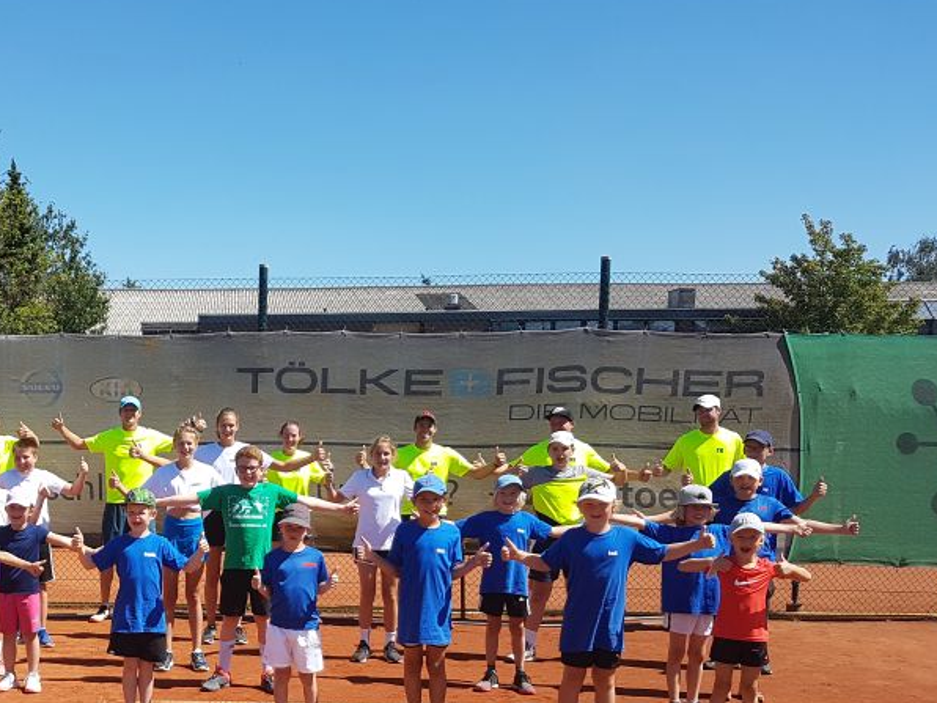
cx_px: 184
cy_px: 497
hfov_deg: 41.1
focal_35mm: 44
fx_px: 1191
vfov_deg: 32.5
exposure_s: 1/1740
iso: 40
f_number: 1.7
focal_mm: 4.2
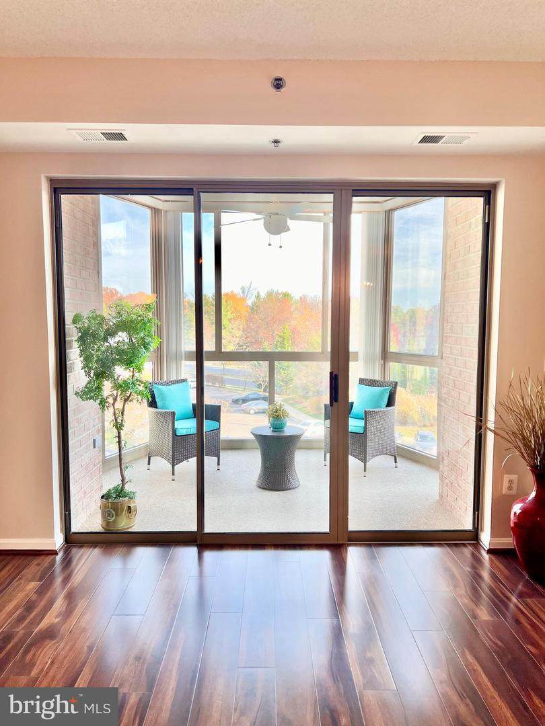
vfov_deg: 67.3
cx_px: 272
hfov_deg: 53.1
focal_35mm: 26
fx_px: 546
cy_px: 363
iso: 32
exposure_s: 1/133
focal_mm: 5.7
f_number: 1.5
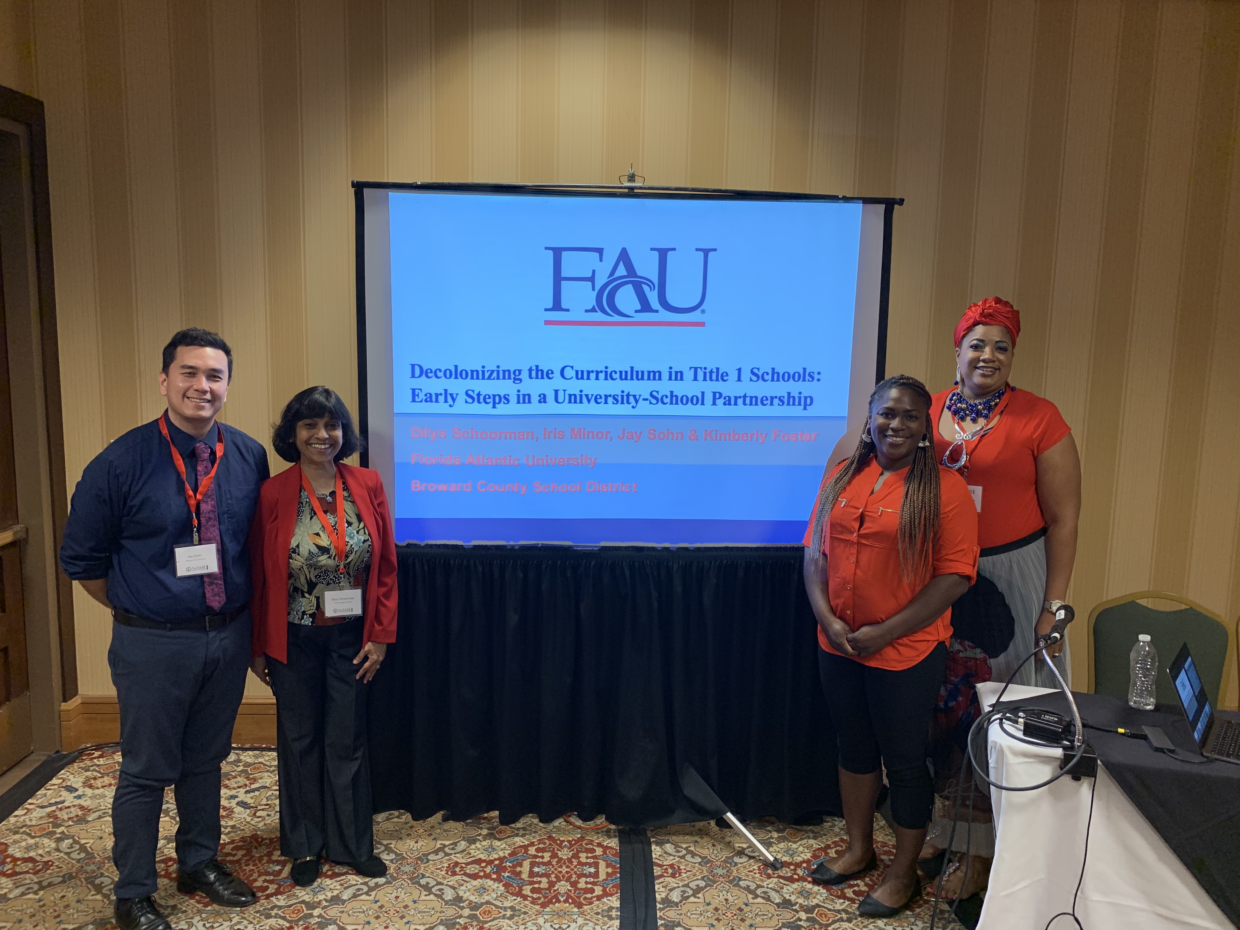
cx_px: 620
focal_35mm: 26
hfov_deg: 67.3
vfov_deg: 53.1
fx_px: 931
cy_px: 465
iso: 80
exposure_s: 1/60
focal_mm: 4.25
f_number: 1.8
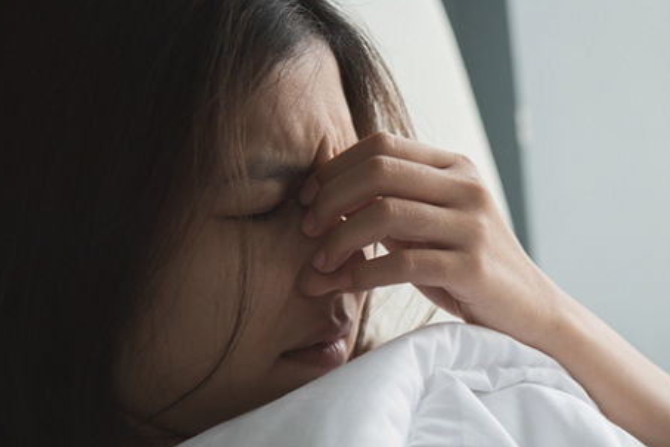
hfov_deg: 18.8
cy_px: 308
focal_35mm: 108
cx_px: 497
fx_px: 2011
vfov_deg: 12.7
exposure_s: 1/100
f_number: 4
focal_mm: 70
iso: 1250
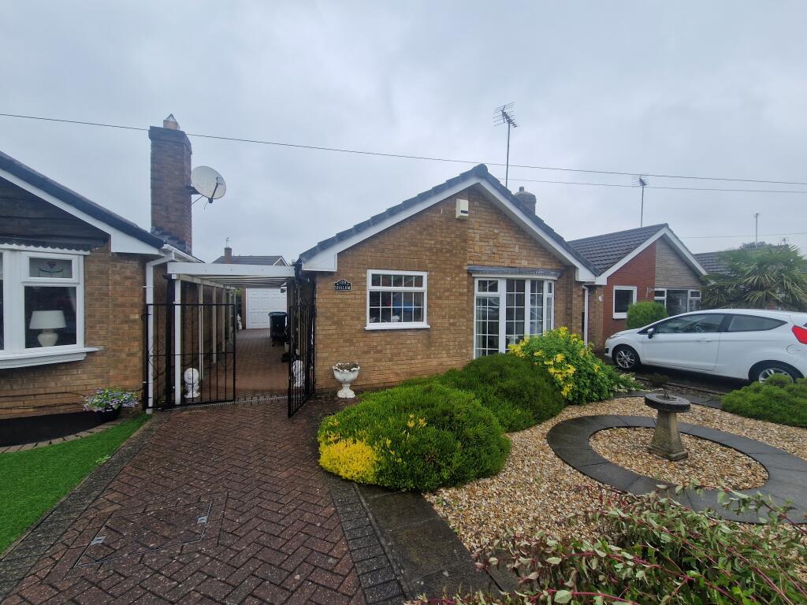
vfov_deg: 89.9
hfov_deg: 106.2
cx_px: 404
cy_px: 302
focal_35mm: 13
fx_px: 303
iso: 50
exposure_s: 1/1052
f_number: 2.2
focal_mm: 2.2
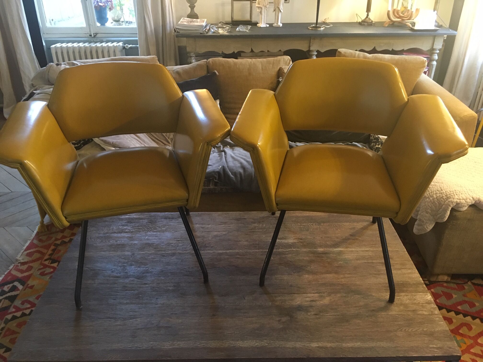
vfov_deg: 48.2
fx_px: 405
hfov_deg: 61.7
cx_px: 242
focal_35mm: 29
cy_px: 181
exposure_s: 1/17
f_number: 2.2
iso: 200
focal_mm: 4.15
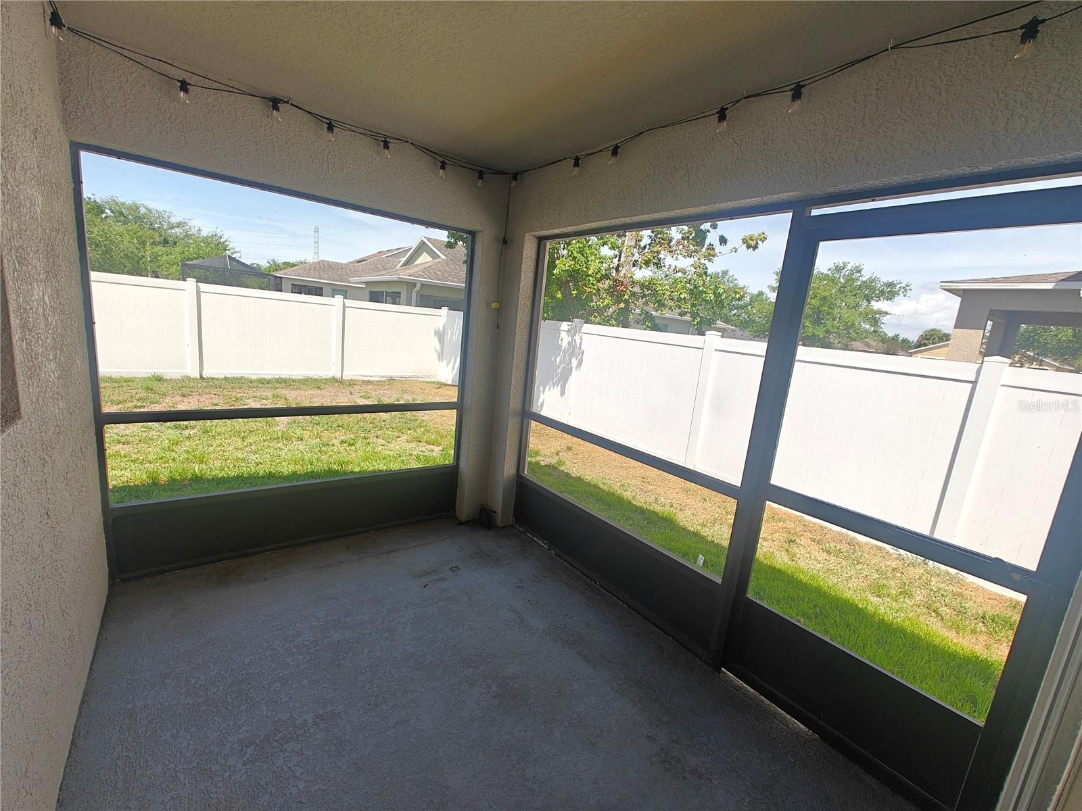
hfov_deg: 102.1
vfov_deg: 85.7
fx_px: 438
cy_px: 406
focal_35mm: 14
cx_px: 541
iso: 64
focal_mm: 2.62
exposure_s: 1/520
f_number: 2.2
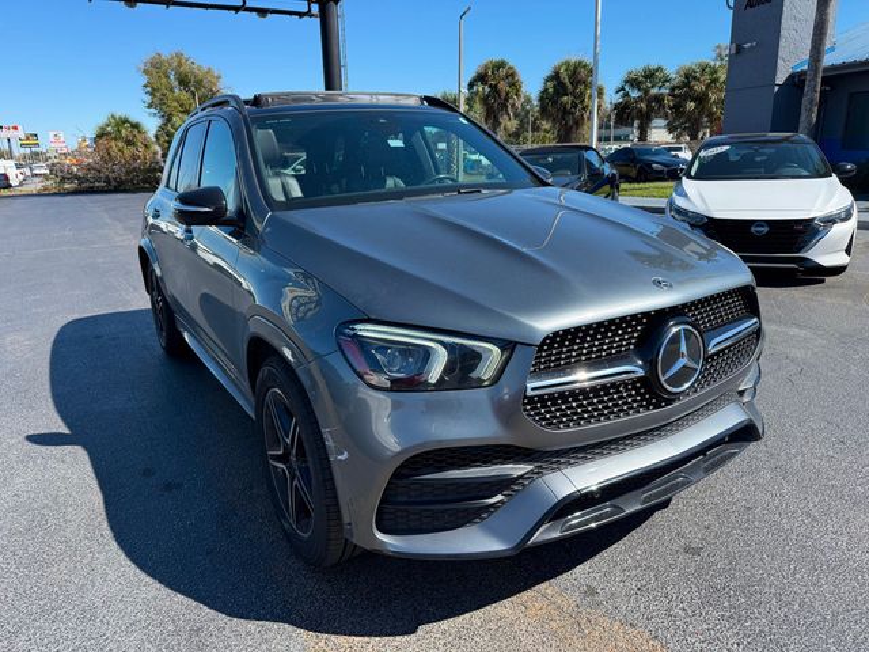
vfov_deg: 56.8
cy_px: 326
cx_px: 434
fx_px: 602
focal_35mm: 24
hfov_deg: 71.6
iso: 100
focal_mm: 6.76
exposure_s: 1/3279
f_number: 1.78
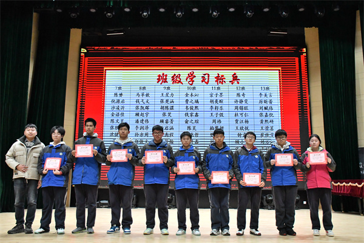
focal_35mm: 34
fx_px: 344
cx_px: 182
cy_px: 122
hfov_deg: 55.8
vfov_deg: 38.9
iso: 4000
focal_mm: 23
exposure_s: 1/1600
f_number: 5
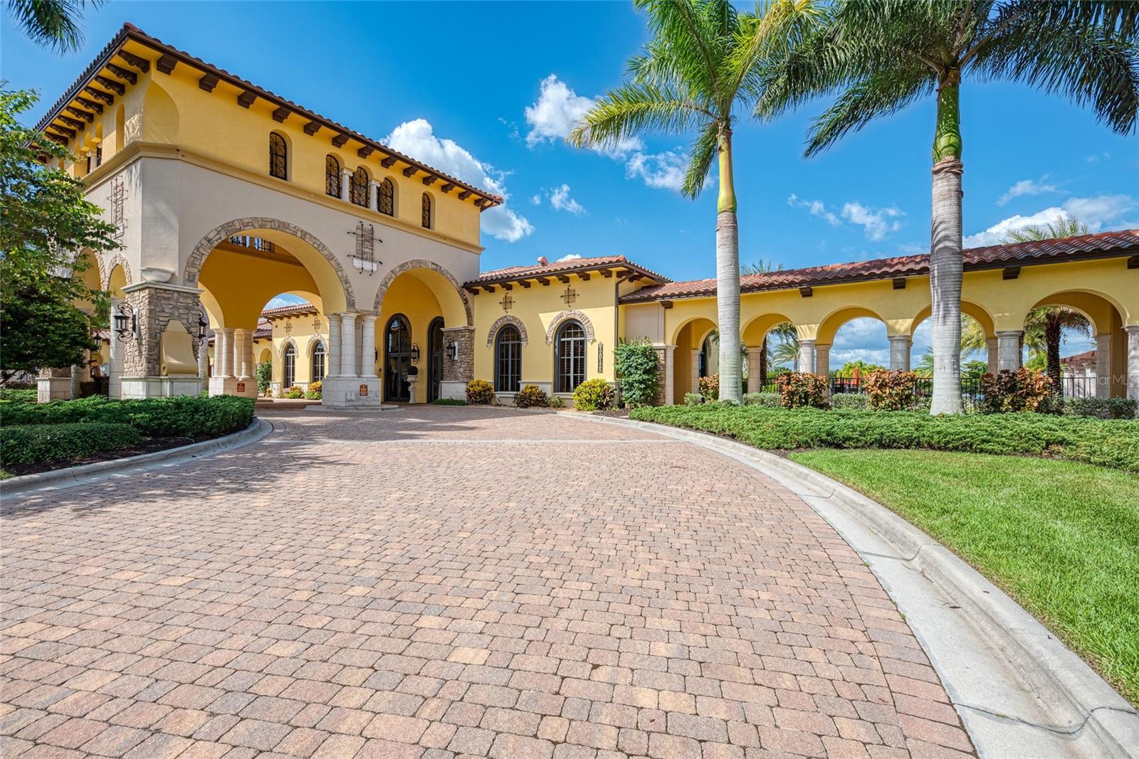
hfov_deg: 96.7
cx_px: 570
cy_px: 380
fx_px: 506
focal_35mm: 16
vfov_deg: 73.8
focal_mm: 16
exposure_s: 1/800
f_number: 7.1
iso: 250
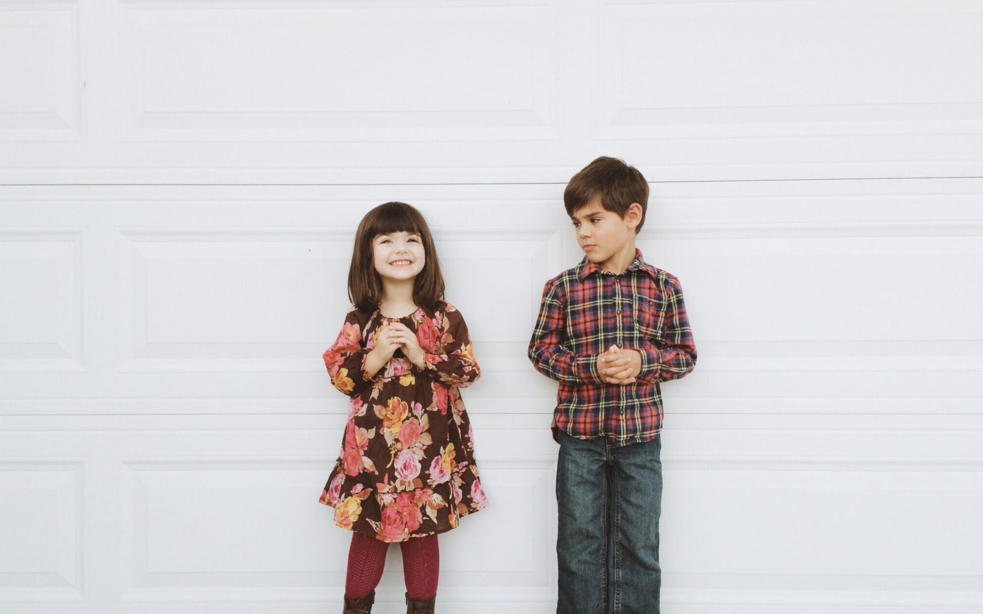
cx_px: 494
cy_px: 353
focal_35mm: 31
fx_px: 830
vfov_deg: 40.5
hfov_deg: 61.2
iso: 40
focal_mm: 4.15
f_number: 2.2
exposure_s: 1/60
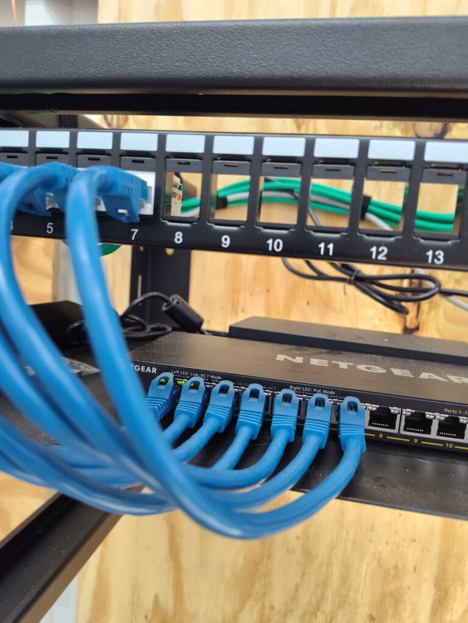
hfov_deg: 58.9
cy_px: 312
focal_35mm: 23
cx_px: 234
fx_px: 415
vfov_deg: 73.9
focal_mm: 5.56
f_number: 1.8
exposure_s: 1/120
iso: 447
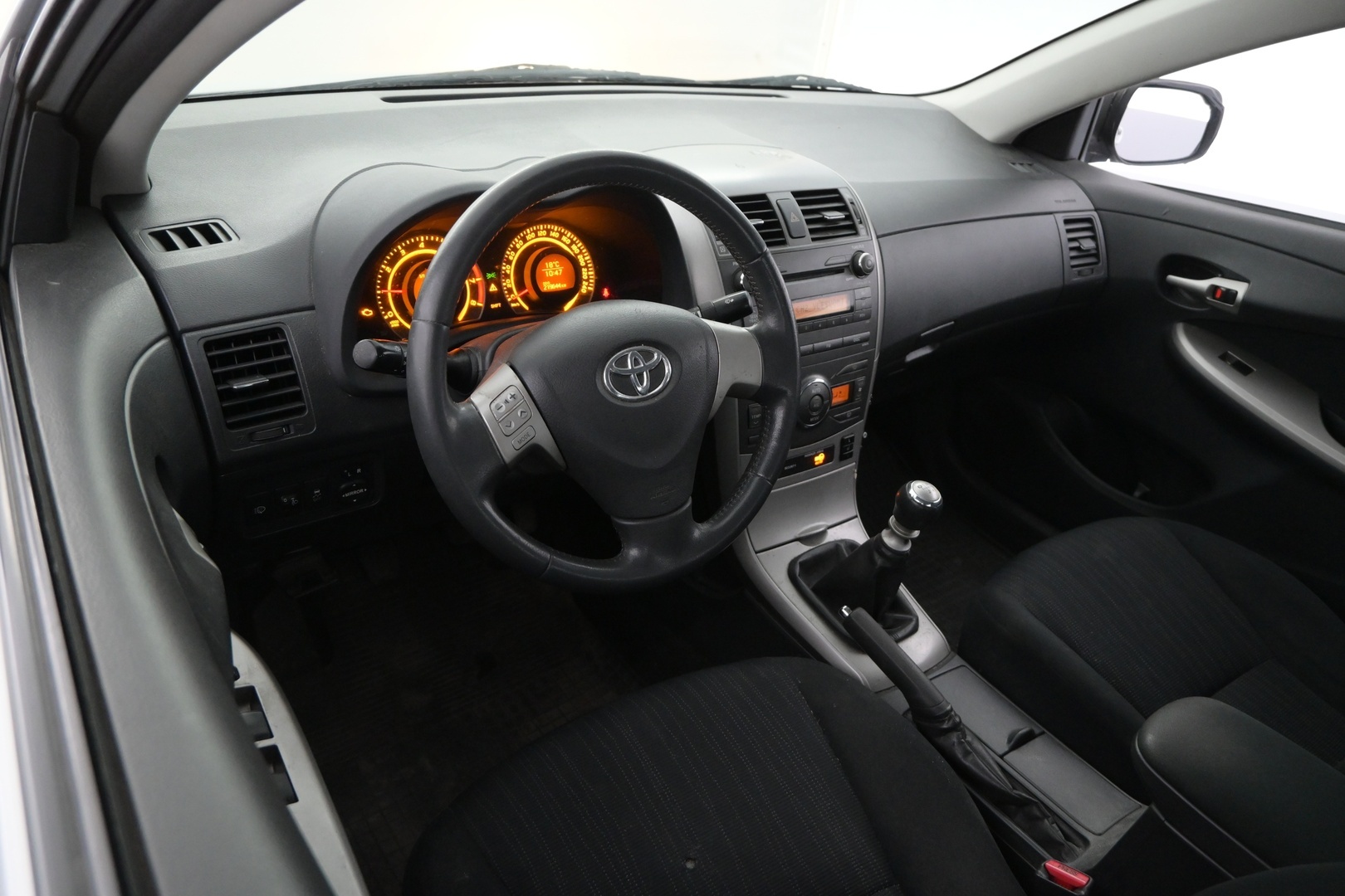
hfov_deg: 73.7
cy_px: 448
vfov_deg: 53.1
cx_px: 672
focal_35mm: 24
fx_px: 897
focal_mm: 16
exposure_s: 1/60
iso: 2500
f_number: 4
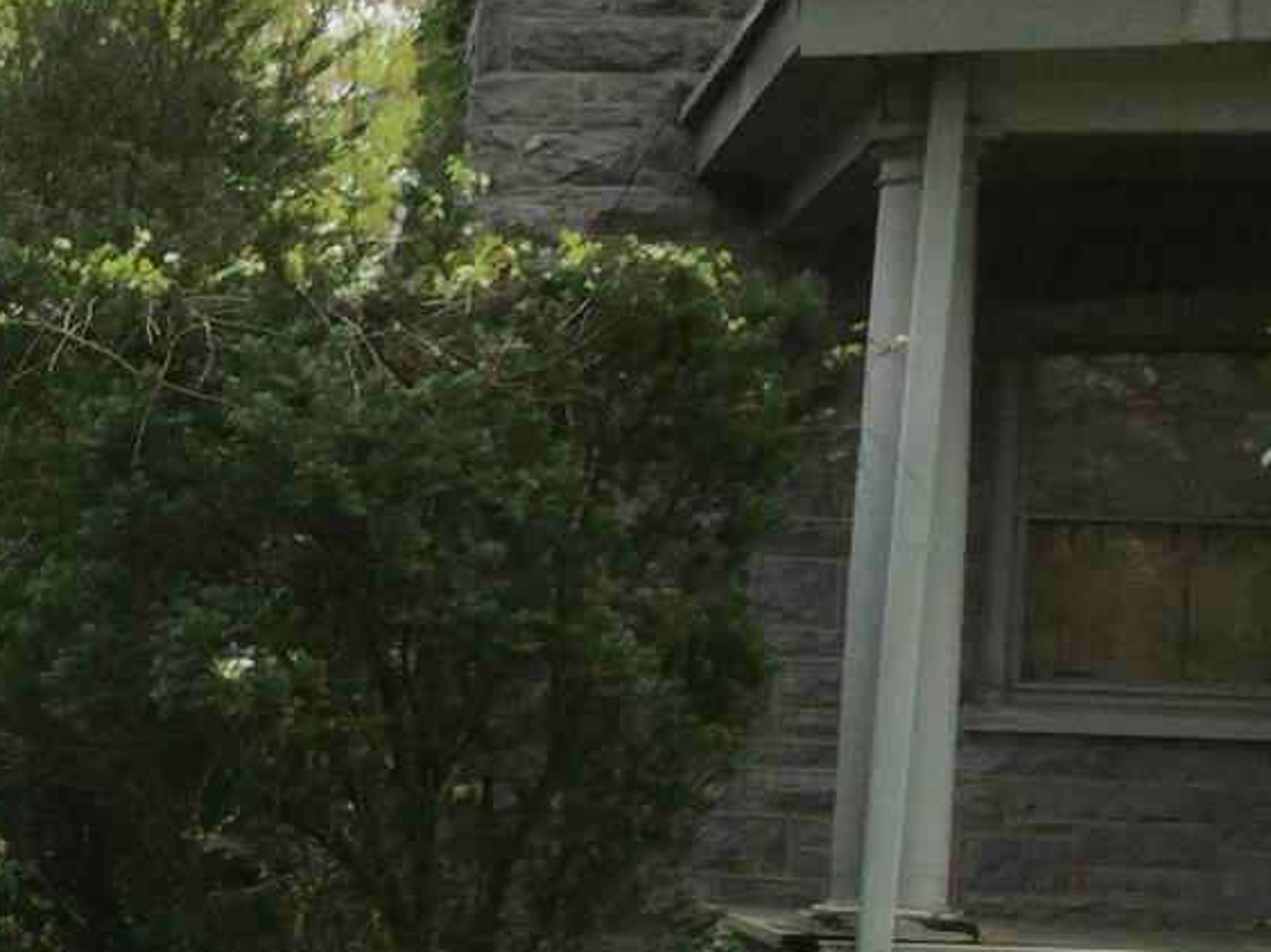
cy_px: 859
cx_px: -900
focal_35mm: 113
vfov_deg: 13.0
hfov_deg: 15.4
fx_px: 4147
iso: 25
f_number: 2.4
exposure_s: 1/299
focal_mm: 3.3
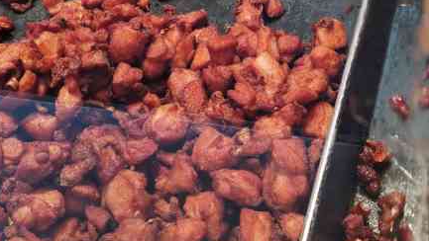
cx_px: 238
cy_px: 78
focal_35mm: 61
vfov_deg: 19.7
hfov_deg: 34.3
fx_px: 694
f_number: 1.8
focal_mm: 4.75
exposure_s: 1/172
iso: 50
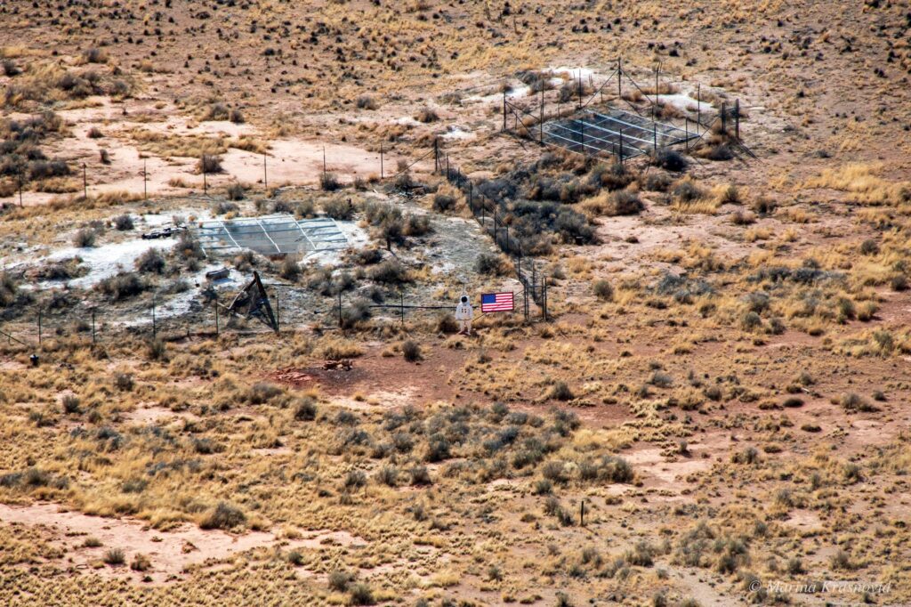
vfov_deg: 3.1
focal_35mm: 450
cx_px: 456
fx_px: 11383
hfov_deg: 4.6
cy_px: 304
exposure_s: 1/320
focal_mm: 300
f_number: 11
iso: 200
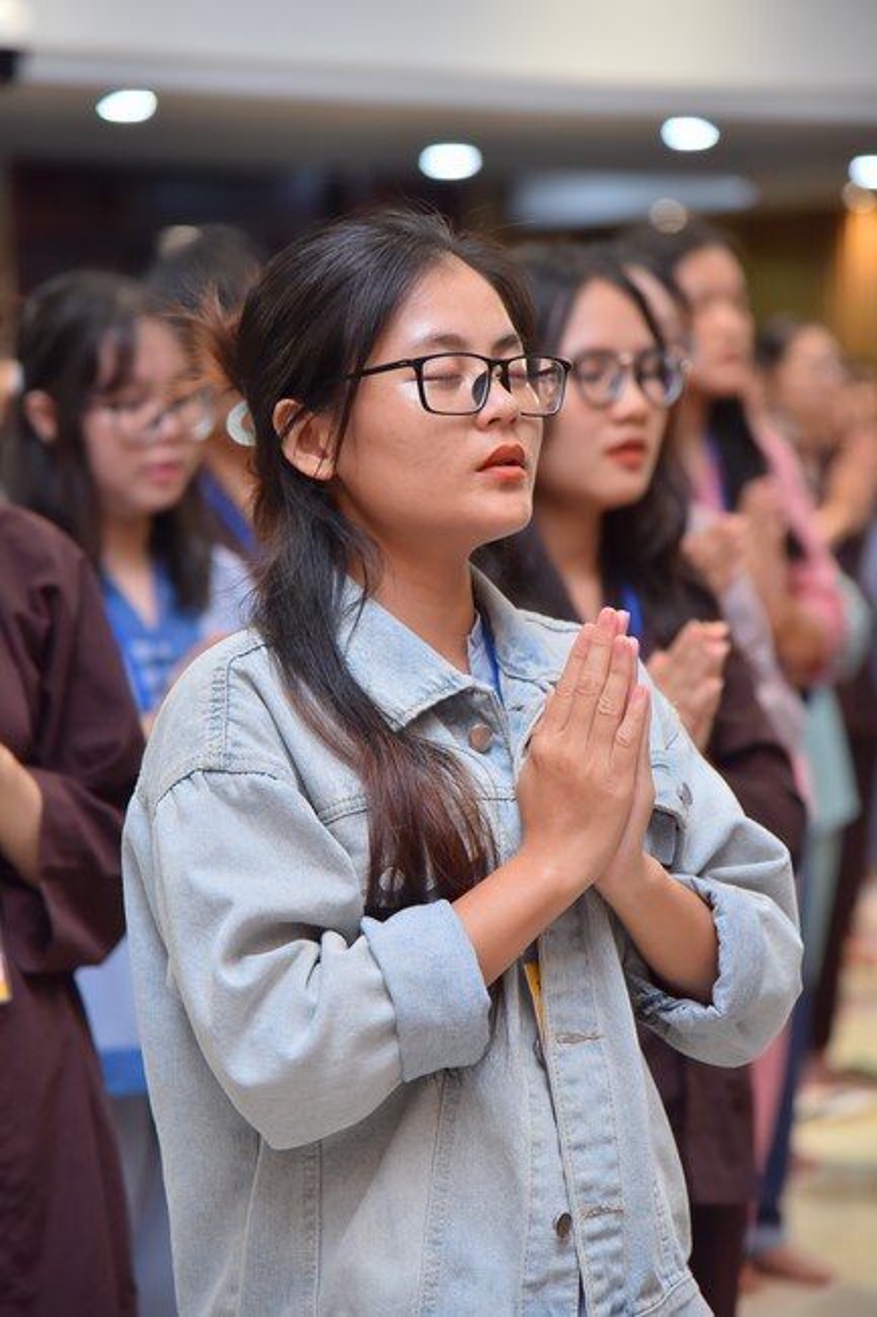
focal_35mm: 120
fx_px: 4387
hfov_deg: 11.4
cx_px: 438
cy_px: 658
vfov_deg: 17.1
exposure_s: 1/125
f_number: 4.5
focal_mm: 120
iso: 1250
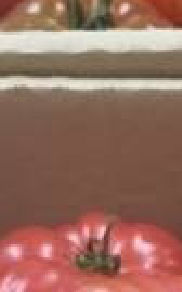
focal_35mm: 233
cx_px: 191
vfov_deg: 8.3
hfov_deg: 5.6
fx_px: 1855
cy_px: 690
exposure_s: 1/15
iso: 80
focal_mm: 4.15
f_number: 2.2
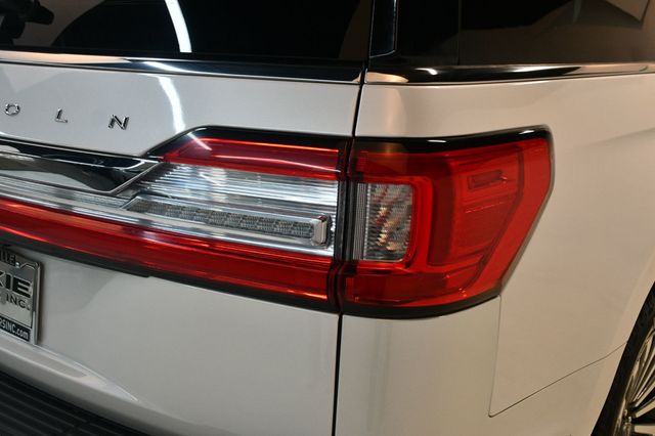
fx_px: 727
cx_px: 328
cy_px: 218
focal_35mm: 40
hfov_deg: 48.5
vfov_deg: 33.4
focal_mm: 27
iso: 900
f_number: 4
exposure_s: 1/125
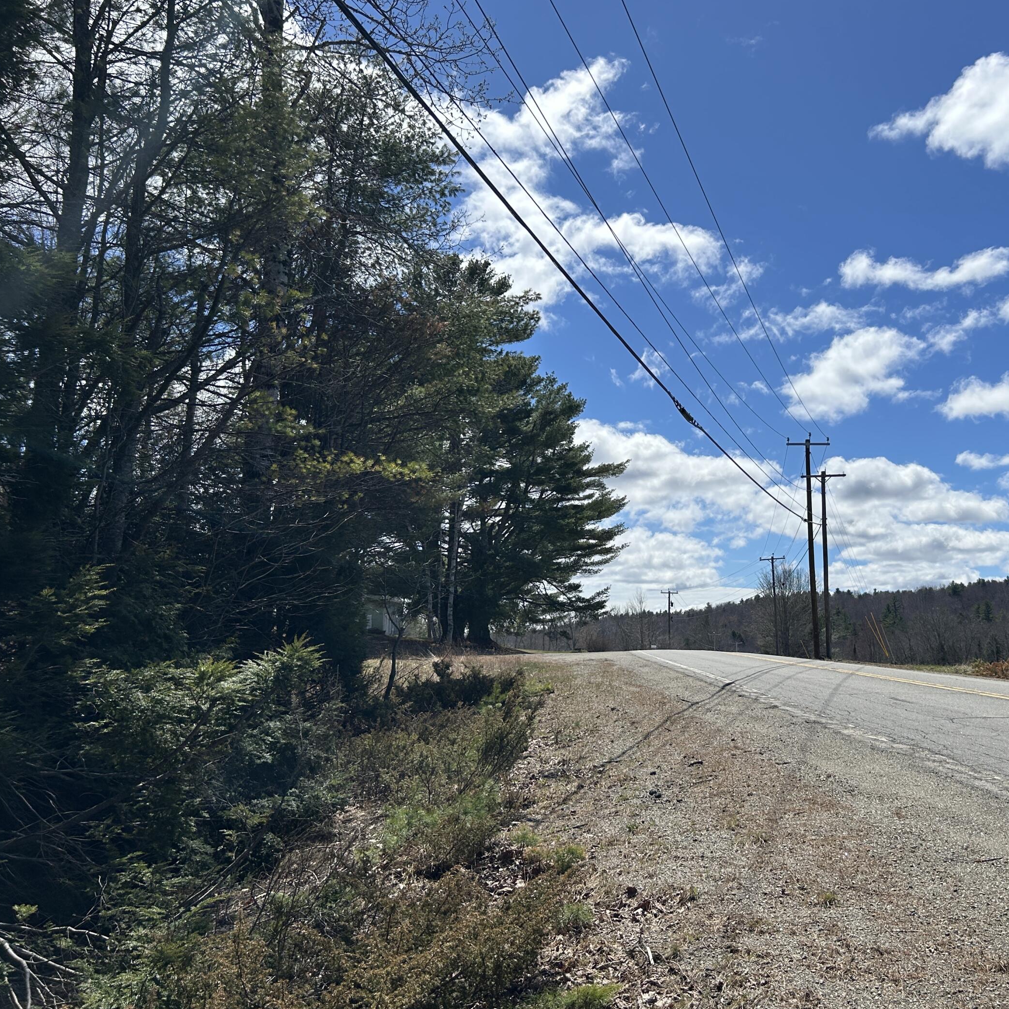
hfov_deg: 48.8
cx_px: 679
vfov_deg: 49.7
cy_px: 487
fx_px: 1088
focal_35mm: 33
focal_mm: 5.7
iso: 50
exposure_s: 1/8000
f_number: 1.5
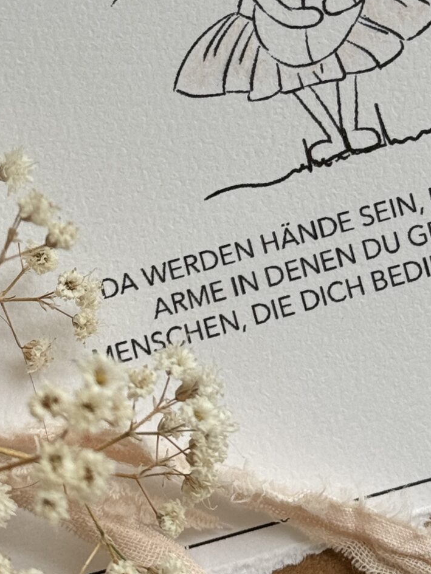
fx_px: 2158
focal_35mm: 130
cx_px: 374
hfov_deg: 11.3
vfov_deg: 14.9
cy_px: 15
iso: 50
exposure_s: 1/178
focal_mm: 6.76
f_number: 1.78
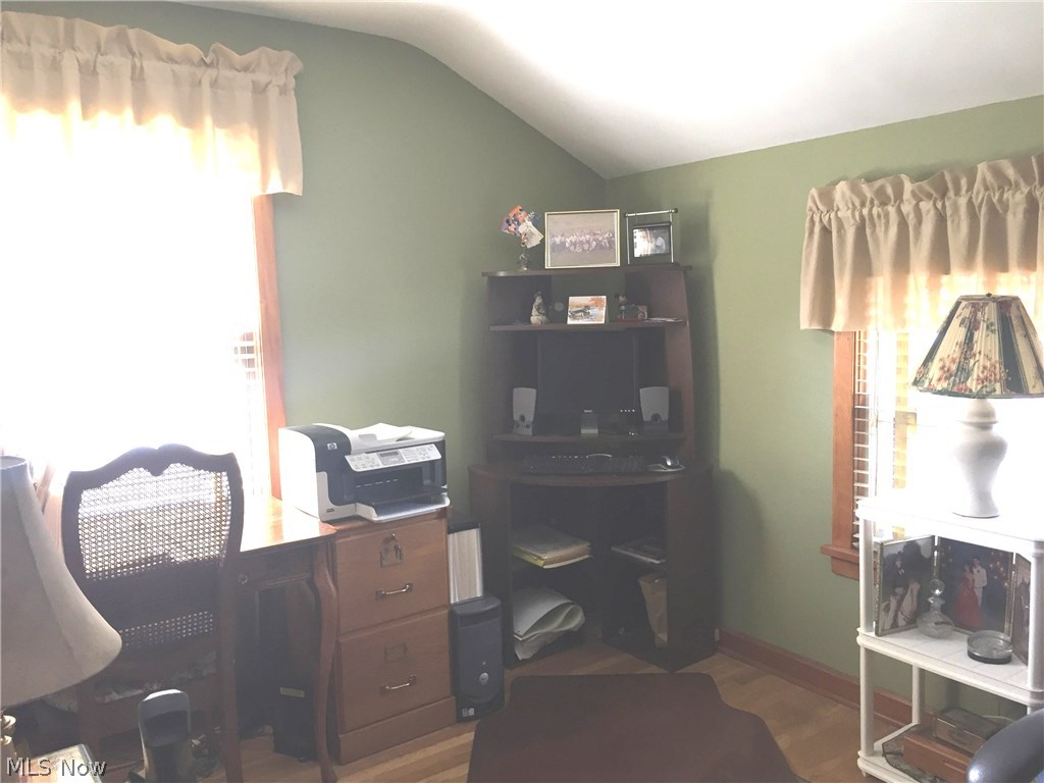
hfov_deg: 61.7
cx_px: 522
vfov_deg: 48.2
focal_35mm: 29
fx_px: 875
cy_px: 392
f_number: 2.2
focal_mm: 4.15
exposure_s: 1/30
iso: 80
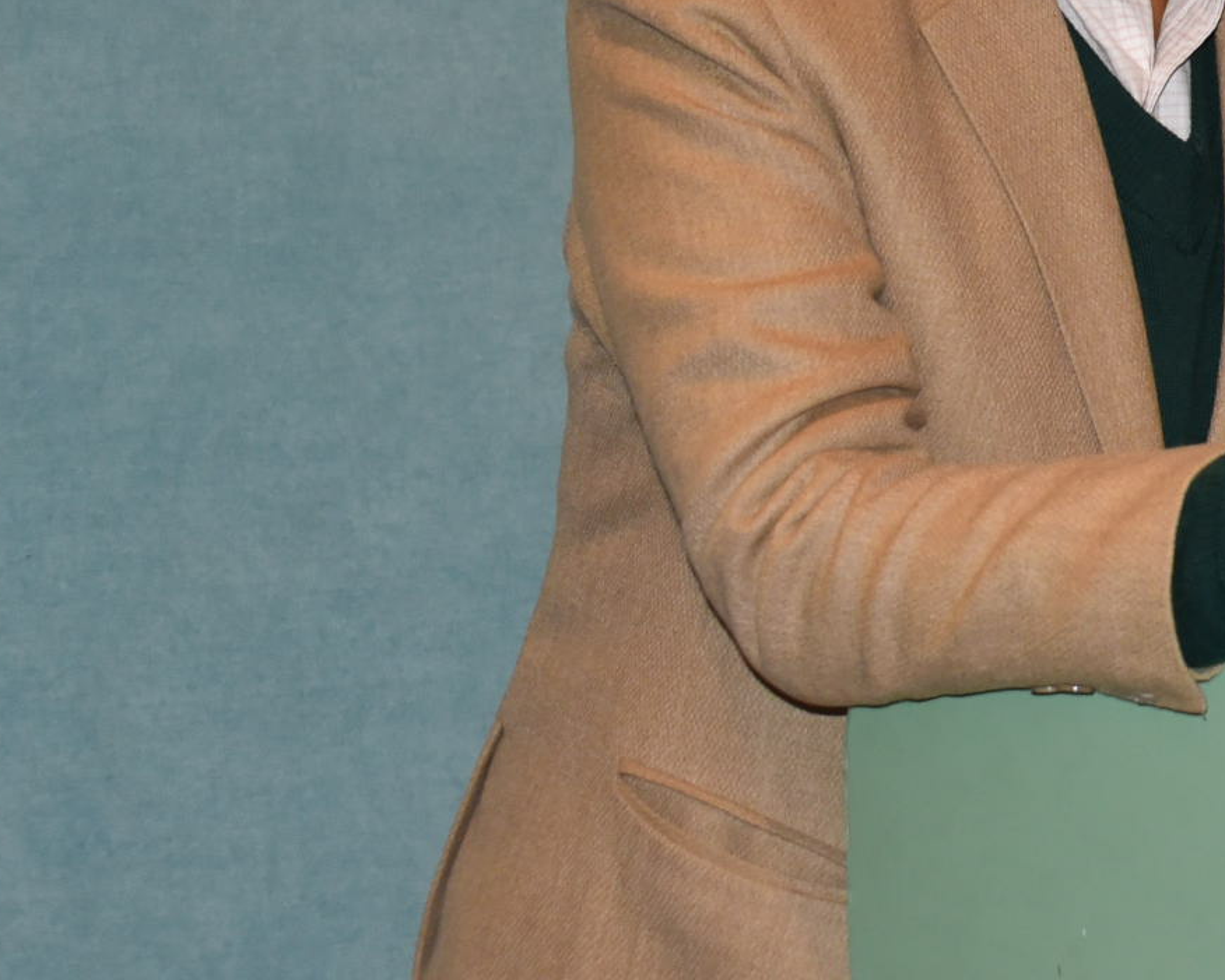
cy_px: -21
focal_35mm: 116
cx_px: 1769
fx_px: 4206
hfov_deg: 15.4
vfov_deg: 13.1
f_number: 4.5
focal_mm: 36
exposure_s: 1/80
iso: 800
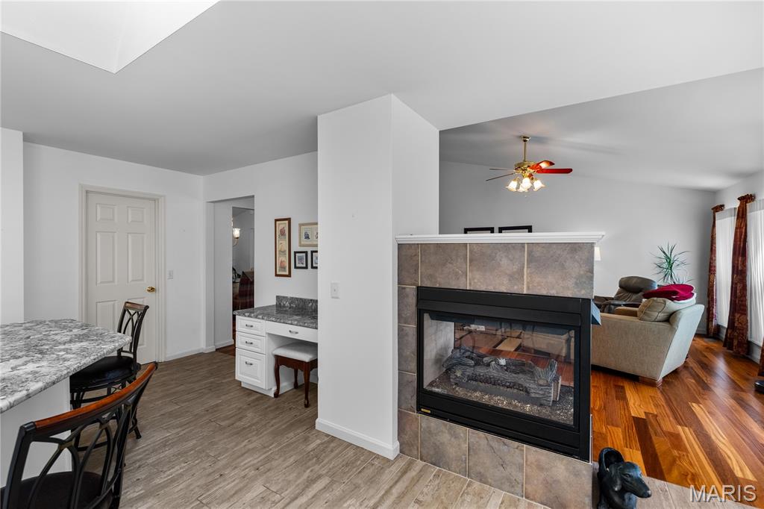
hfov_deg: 100.4
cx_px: 382
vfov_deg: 77.3
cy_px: 254
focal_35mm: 15
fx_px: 318
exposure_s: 1/8
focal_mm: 10
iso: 400
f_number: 5.6
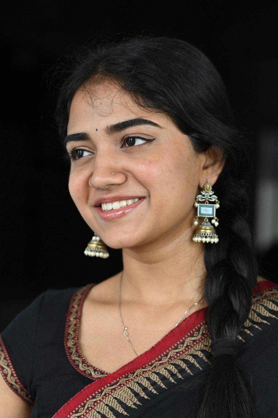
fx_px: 1392
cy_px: 209
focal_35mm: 120
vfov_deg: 17.1
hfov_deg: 11.4
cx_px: 139
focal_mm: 120
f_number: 5
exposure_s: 1/200
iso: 640
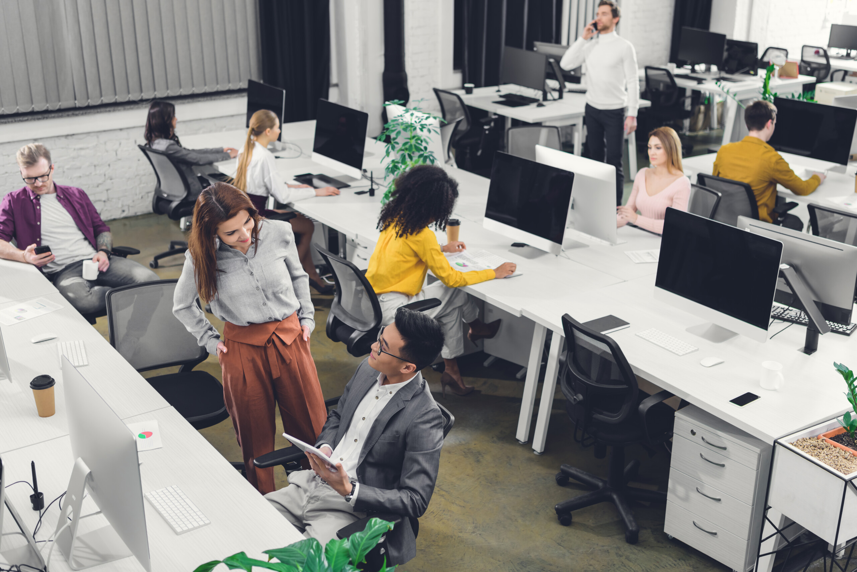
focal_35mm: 44
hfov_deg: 44.5
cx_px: 428
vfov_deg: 30.5
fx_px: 1048
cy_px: 286
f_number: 3.2
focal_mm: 44
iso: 80
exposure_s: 1/200
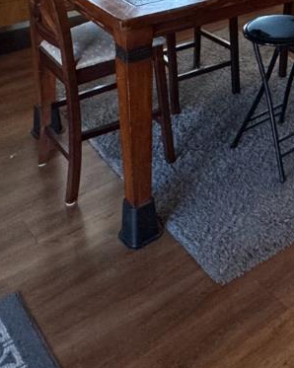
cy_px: -83
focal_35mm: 55
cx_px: 321
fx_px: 599
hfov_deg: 25.6
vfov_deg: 29.1
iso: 200
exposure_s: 1/60
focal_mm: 2.22
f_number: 2.2
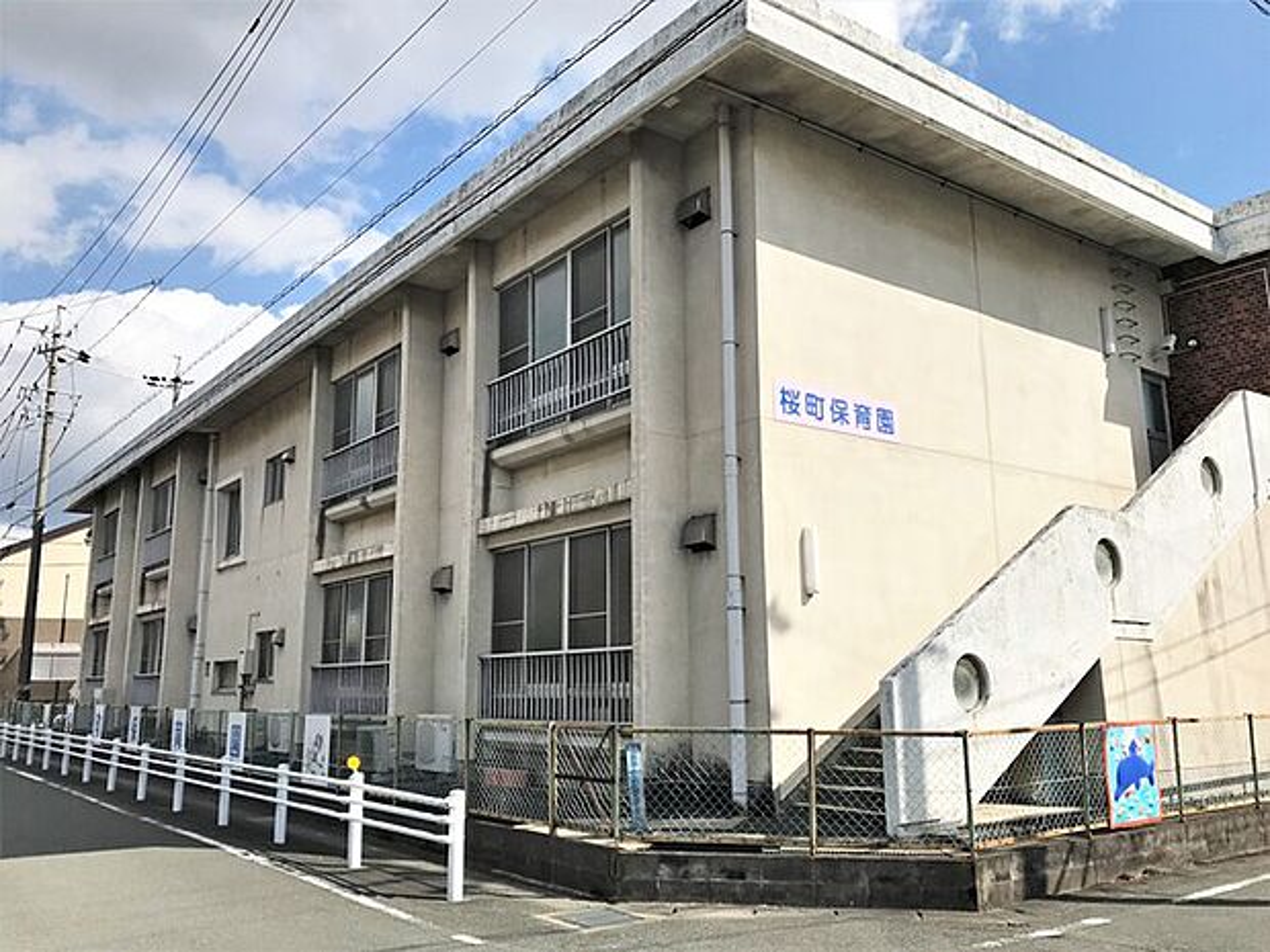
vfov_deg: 49.7
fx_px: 1027
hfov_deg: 63.4
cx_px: 635
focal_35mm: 28
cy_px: 476
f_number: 1.8
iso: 20
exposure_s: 1/3831
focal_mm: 3.99
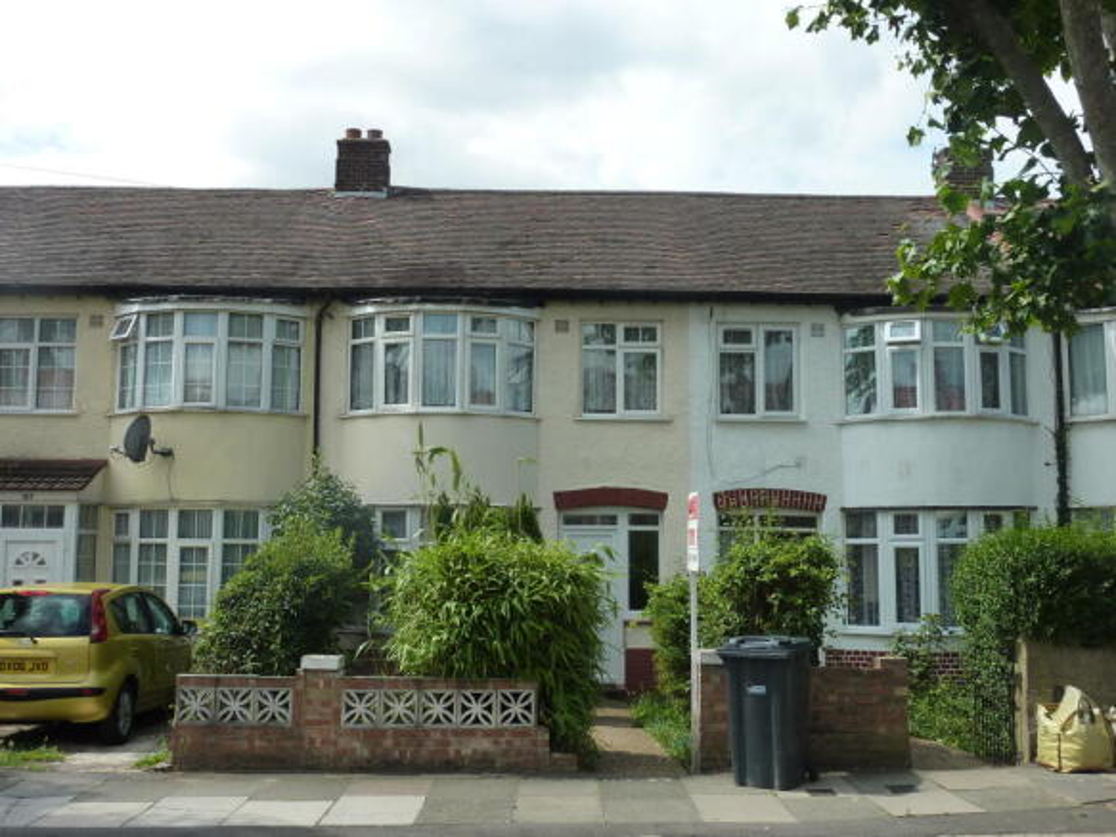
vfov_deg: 38.7
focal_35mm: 37
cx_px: 558
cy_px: 418
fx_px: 1193
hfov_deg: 50.1
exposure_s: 1/500
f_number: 4.5
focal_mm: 6.1
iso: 125
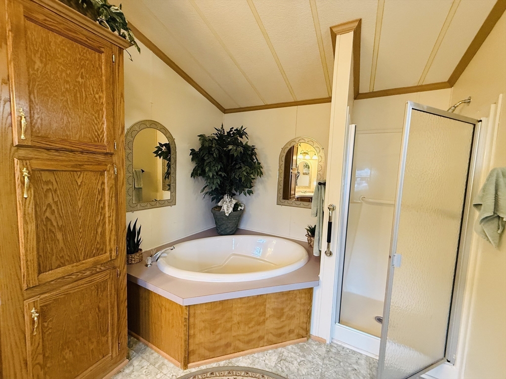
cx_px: 253
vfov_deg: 85.7
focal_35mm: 14
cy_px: 190
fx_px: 205
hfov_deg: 102.1
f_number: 2.2
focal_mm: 2.22
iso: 320
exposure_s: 1/60
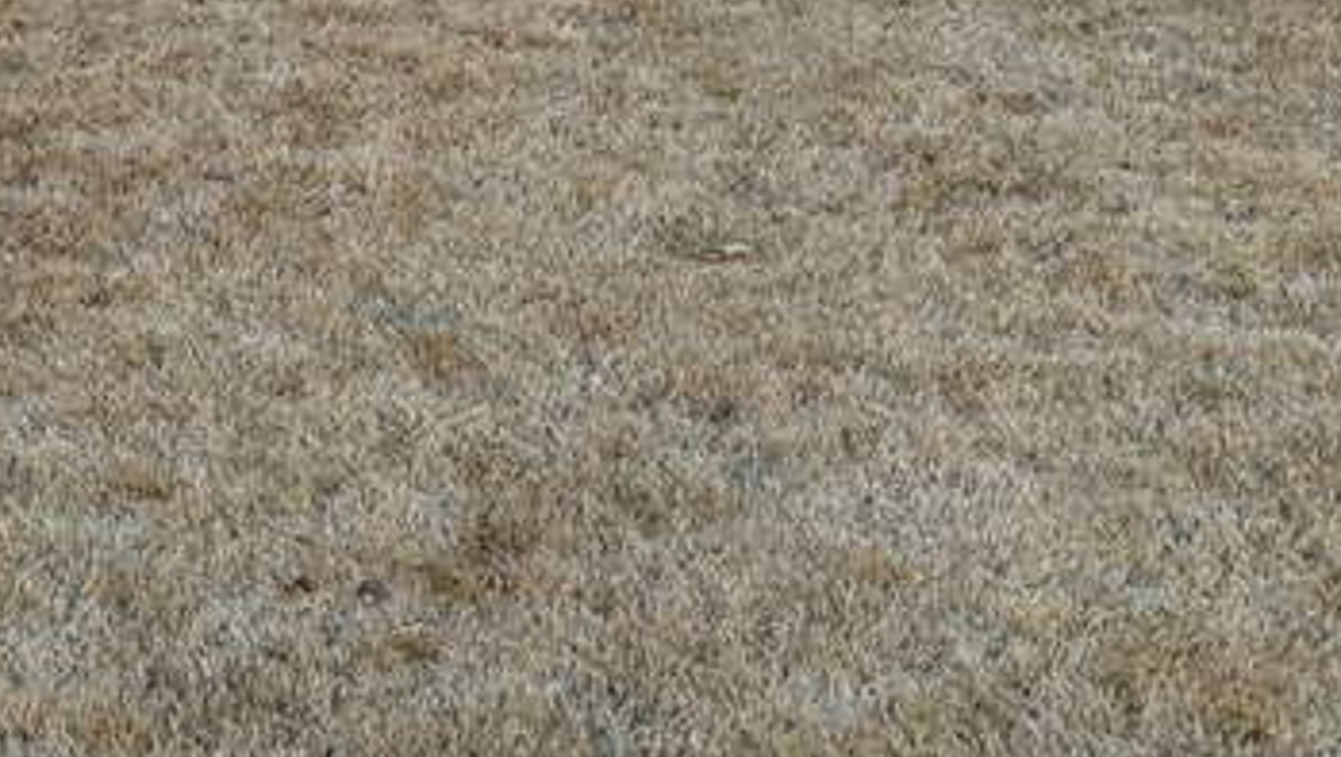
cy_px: -680
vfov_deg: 13.0
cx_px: 207
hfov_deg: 25.0
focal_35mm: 83
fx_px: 2954
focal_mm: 5.96
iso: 32
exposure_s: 1/152
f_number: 1.6
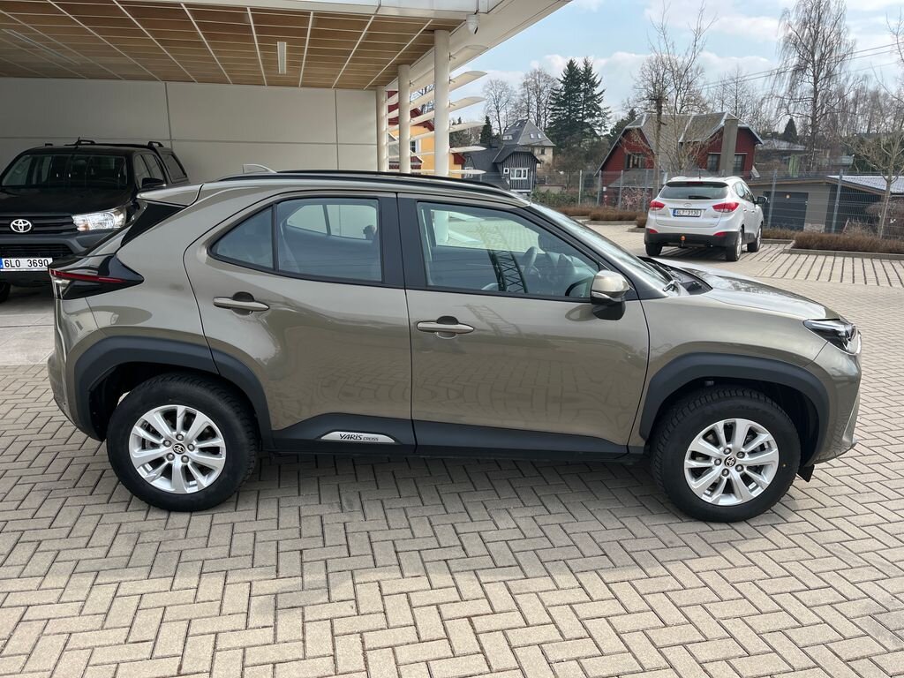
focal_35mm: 26
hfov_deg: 67.3
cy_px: 339
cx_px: 452
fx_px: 679
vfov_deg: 53.1
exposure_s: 1/1404
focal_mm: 5.1
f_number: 1.6
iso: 50
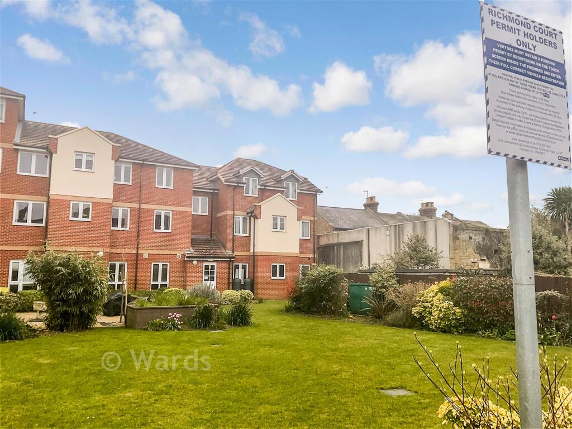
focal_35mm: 29
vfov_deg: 48.2
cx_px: 286
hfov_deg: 61.7
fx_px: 479
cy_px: 214
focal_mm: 3
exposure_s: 1/1700
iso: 16
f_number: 1.8
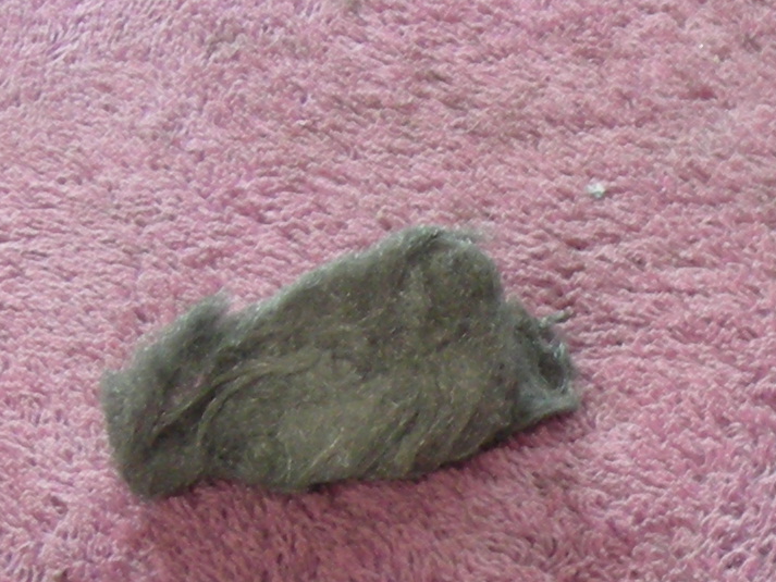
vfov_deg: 9.7
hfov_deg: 12.4
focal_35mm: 150
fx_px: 3363
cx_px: 1236
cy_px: 826
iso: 200
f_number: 3.2
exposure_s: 1/23.3
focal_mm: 6.3
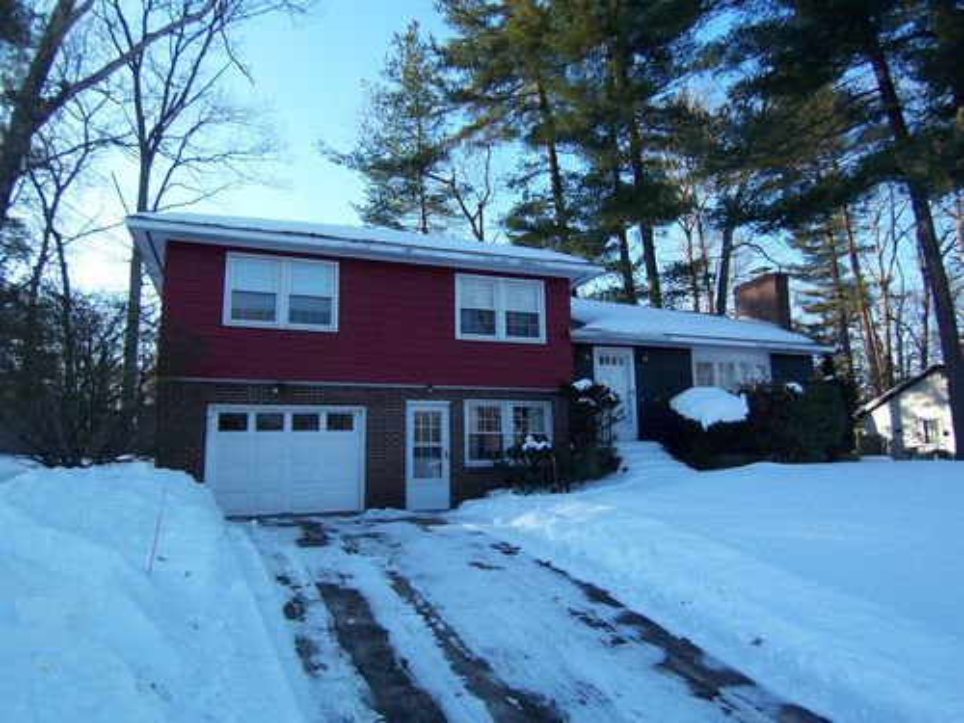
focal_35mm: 23
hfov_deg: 73.9
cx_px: 482
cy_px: 362
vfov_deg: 58.9
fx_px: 641
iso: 64
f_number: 2.8
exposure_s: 1/250
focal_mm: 3.8
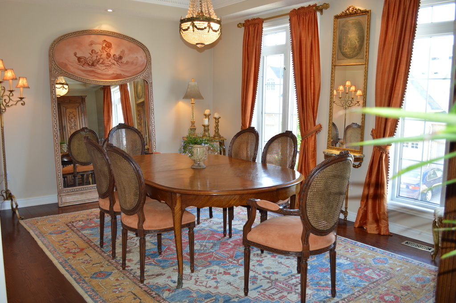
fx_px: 380
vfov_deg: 43.5
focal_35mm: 30
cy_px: 152
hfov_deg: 62.0
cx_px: 228
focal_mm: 20
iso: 400
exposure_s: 1/60
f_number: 4
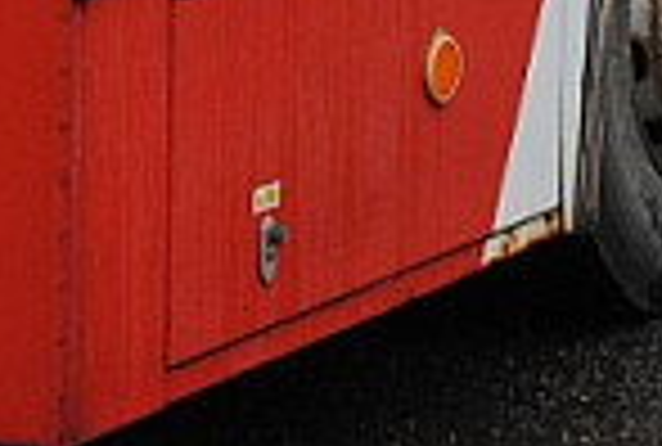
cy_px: -660
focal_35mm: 250
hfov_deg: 8.2
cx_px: 171
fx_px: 4611
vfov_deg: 5.3
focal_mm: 24
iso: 400
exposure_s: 1/250
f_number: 6.3
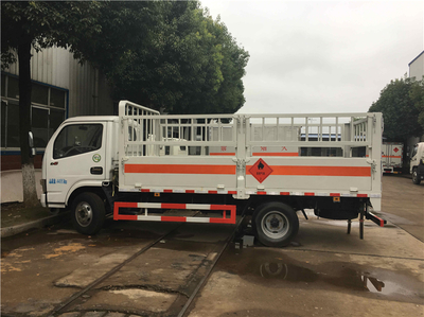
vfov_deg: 48.1
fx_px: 355
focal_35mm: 29
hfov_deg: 61.7
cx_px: 212
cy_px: 158
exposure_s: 1/50
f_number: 2.2
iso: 25
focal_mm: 4.15
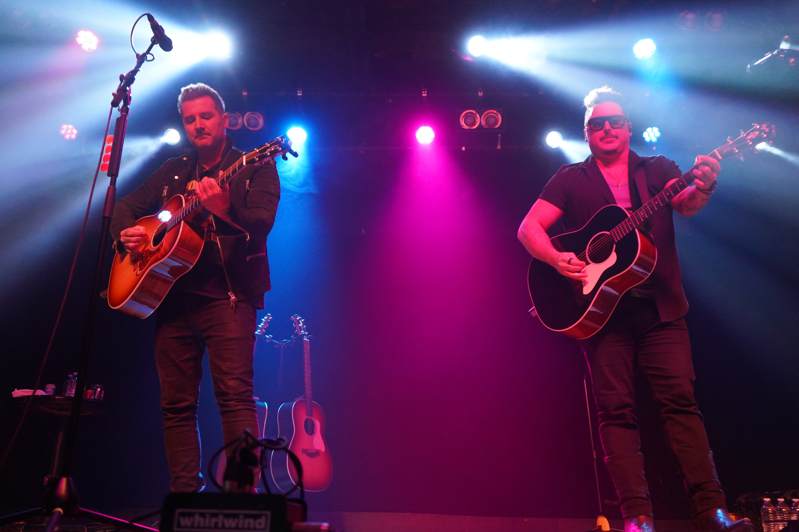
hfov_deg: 58.7
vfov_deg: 41.1
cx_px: 400
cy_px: 266
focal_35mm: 32
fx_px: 710
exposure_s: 1/160
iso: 5000
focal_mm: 32
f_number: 4
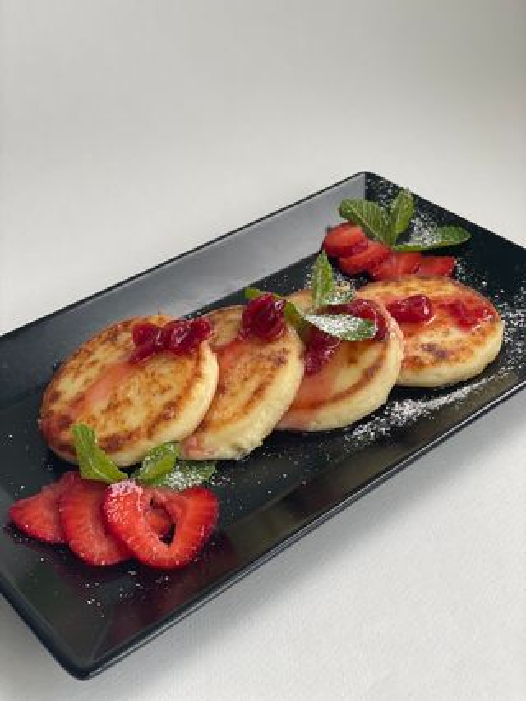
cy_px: 350
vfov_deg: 36.8
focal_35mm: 52
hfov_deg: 28.0
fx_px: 1054
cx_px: 263
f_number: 2
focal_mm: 6
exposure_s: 1/122
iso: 64
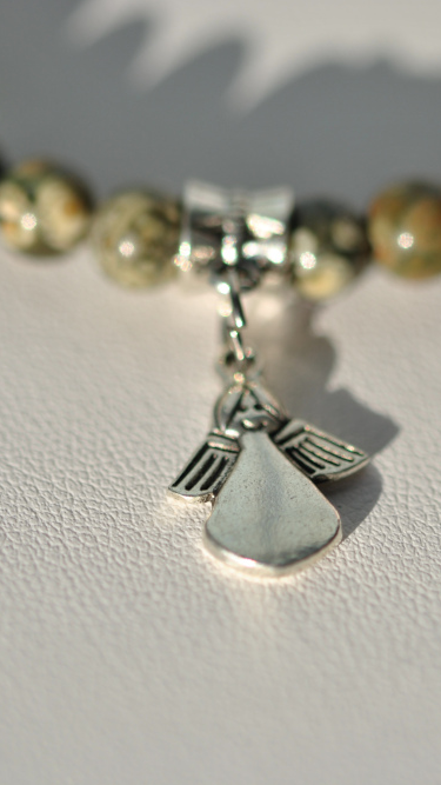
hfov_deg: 4.9
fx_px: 5153
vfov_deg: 8.7
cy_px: 392
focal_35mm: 248
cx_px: 263
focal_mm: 105
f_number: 3.8
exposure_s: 1/1250
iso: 100
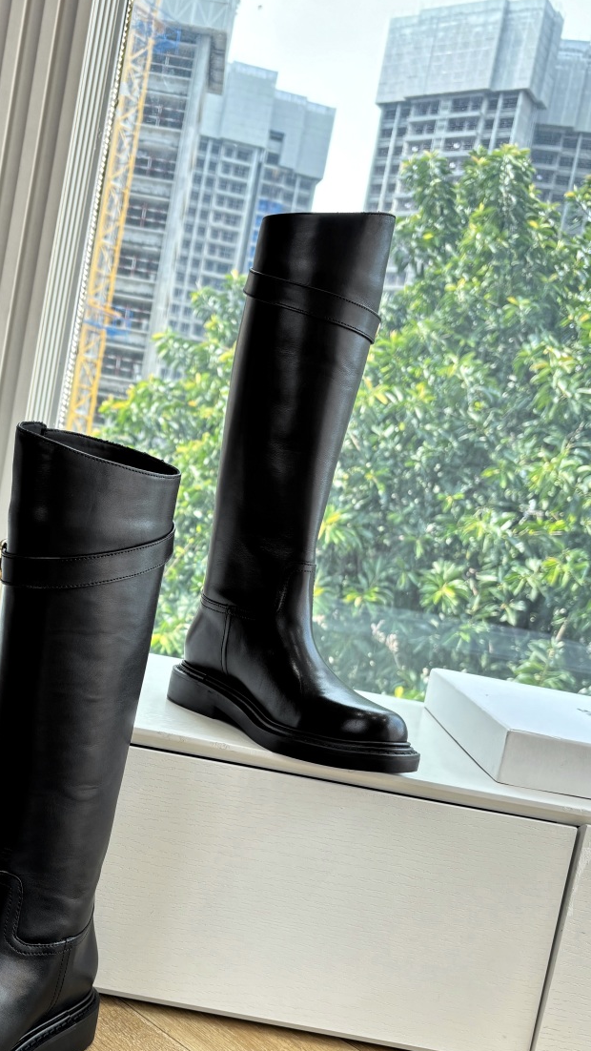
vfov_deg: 53.7
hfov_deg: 31.5
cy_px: 613
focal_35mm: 37
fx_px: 1031
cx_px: 160
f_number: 1.6
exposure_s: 1/145
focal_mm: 5.96
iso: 40
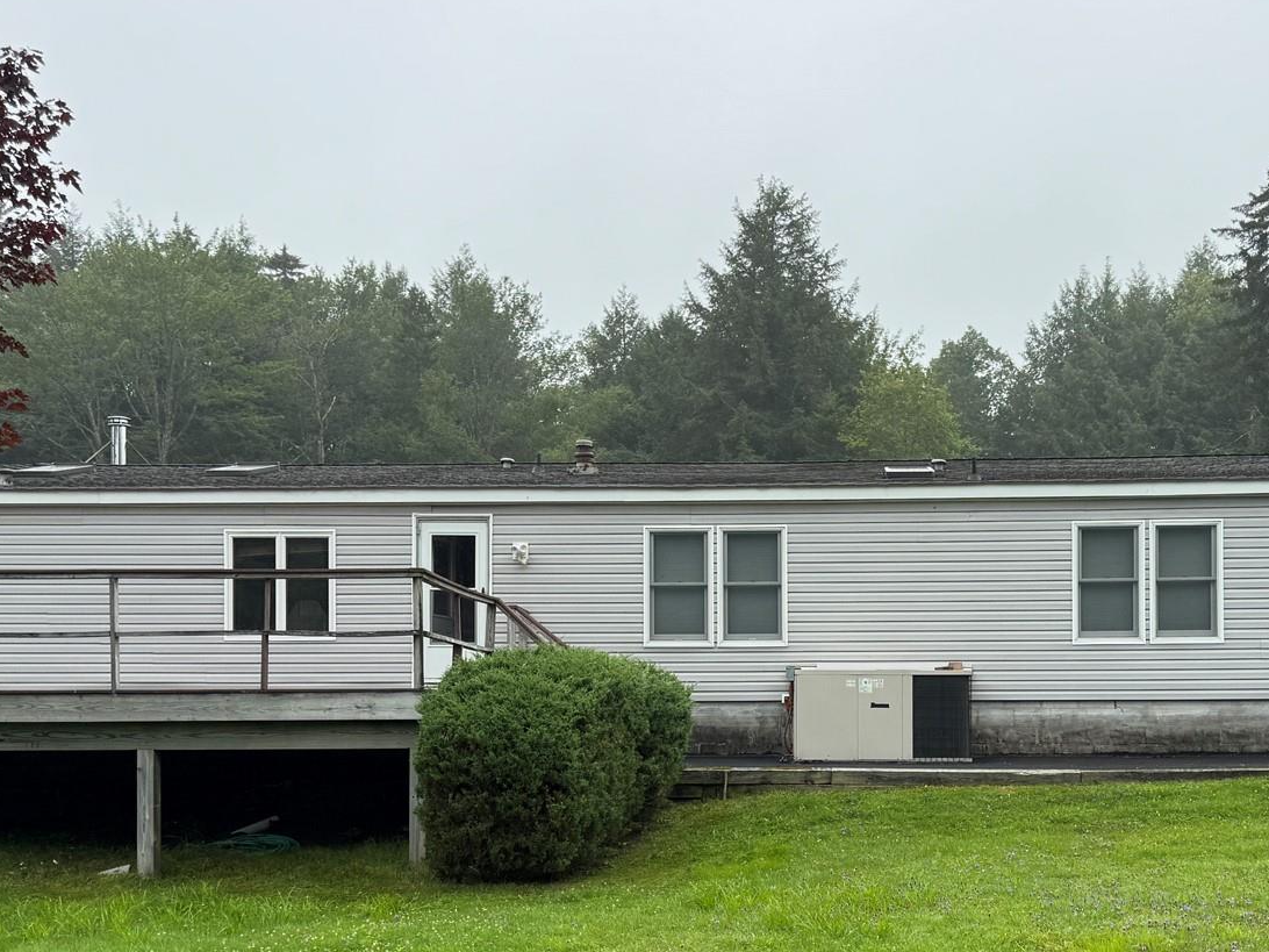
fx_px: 1650
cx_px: 757
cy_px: 692
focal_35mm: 45
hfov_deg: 41.9
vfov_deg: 31.7
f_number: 1.78
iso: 80
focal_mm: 6.76
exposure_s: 1/1151
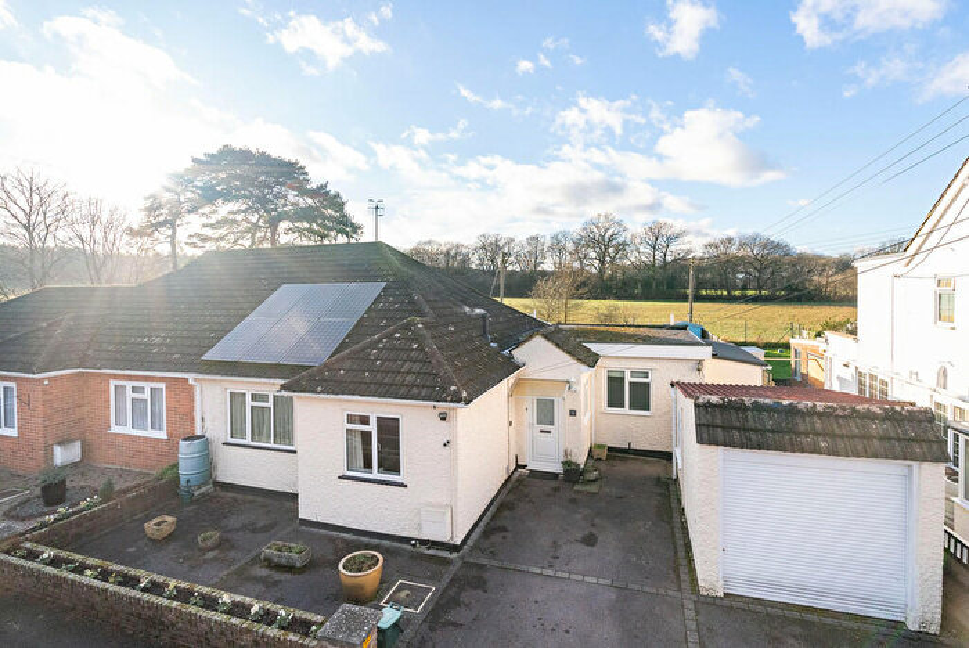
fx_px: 431
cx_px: 484
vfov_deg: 73.9
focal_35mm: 16
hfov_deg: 96.7
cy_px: 324
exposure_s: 1/1250
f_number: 7.1
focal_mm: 16
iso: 1250
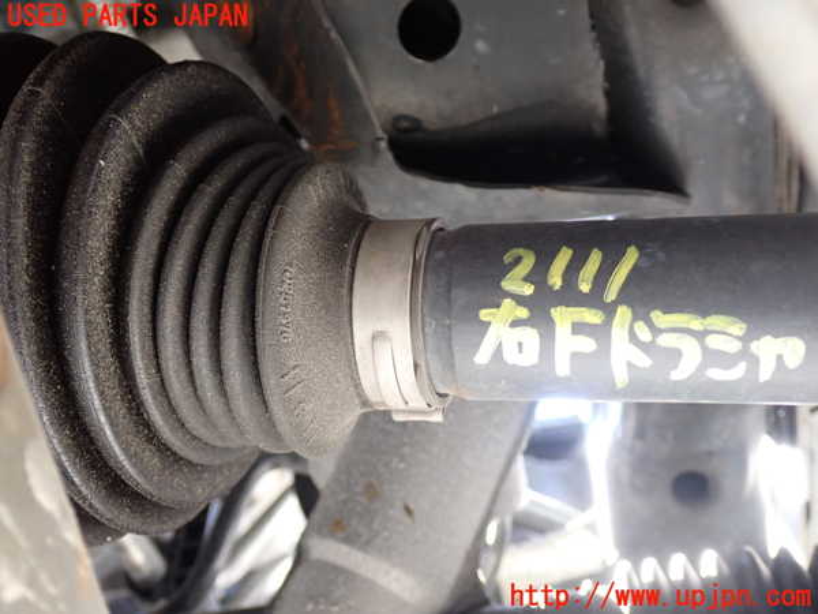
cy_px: 307
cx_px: 409
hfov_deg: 45.8
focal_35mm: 41
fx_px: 969
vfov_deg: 35.1
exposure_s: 1/40
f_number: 2.8
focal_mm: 7.31
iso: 320
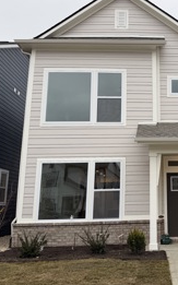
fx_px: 303
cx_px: 171
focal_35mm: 39
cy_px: 136
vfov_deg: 50.4
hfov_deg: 30.8
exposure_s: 1/649
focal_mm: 6.76
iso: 80
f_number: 1.78
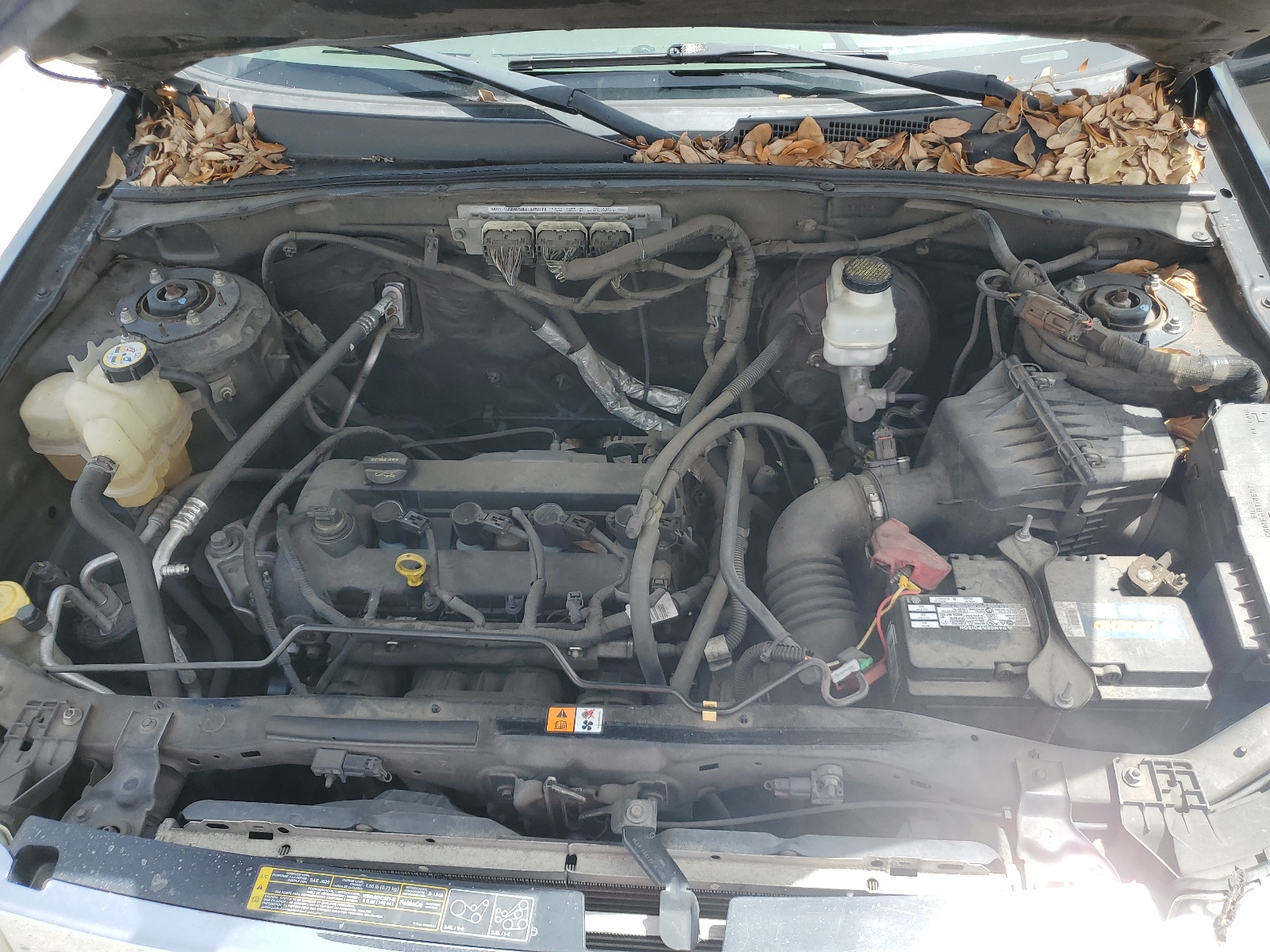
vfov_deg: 53.1
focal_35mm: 26
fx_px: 954
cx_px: 635
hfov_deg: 67.3
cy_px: 476
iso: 50
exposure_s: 1/833
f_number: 1.5
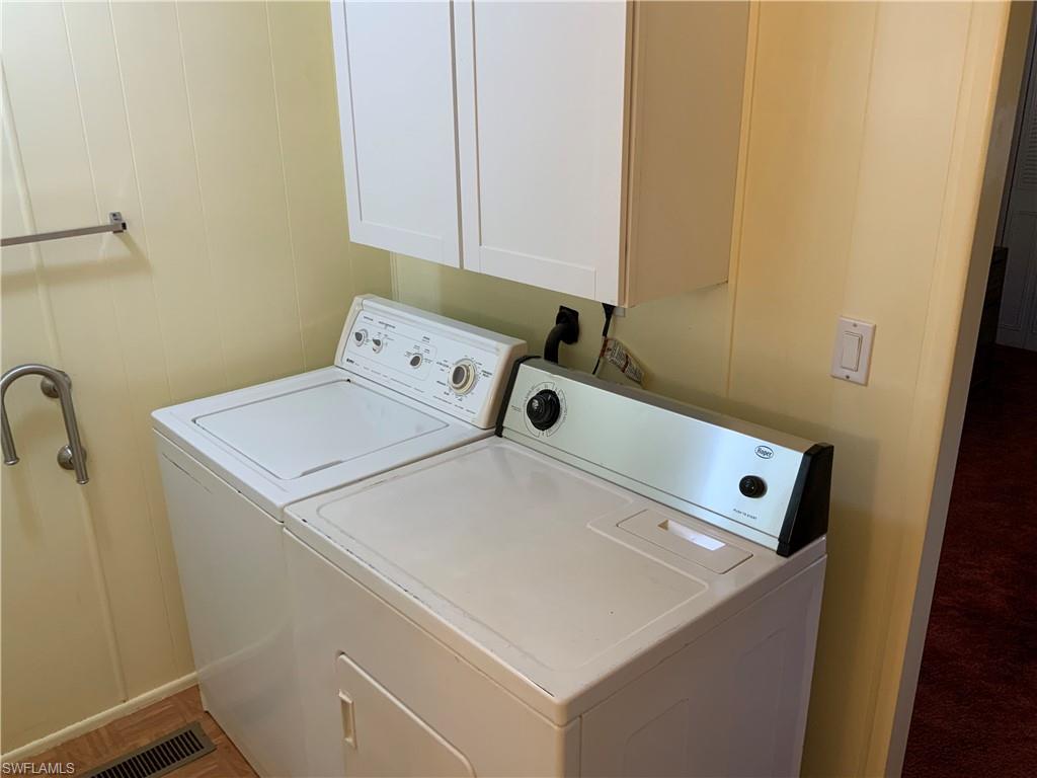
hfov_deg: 61.7
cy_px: 389
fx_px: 869
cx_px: 518
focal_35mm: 29
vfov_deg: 48.2
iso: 50
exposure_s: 1/60
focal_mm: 3
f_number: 1.8
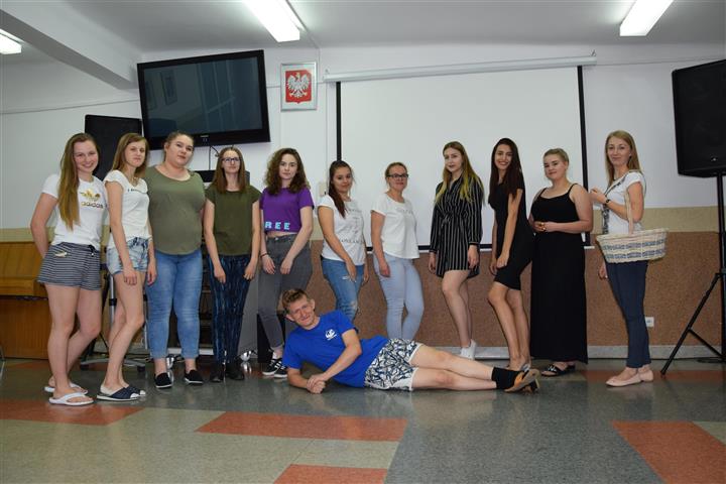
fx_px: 544
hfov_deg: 67.4
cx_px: 363
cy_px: 242
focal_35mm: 27
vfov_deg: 47.9
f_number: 5
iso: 800
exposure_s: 1/100
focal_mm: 18
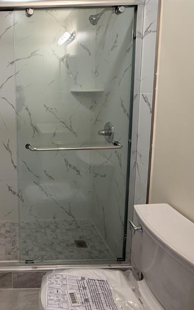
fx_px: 228
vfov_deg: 67.5
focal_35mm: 27
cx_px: 12
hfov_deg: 41.6
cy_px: 118
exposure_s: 1/120
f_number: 2.2
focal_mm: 2.22
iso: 200
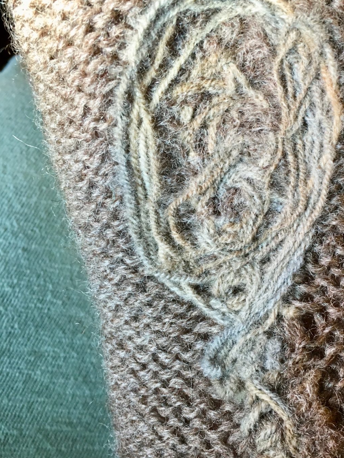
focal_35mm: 44
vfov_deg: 43.0
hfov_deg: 32.2
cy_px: 231
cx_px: 259
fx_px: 583
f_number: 2.2
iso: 80
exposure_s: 1/30
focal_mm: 4.15
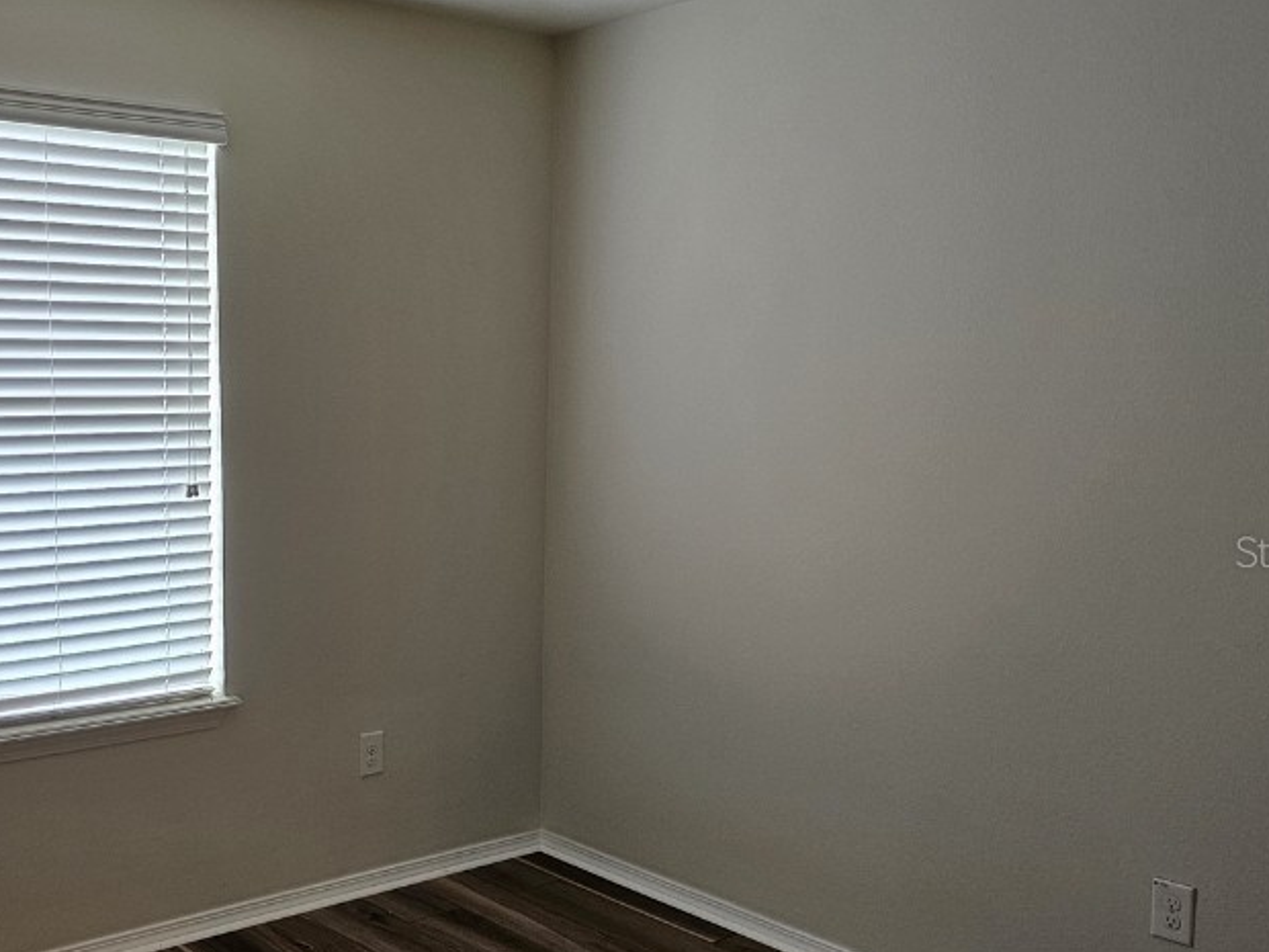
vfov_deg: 37.6
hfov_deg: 47.8
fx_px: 1393
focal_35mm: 38
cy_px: 551
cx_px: 381
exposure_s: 1/120
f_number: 1.7
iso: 250
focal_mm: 6.3
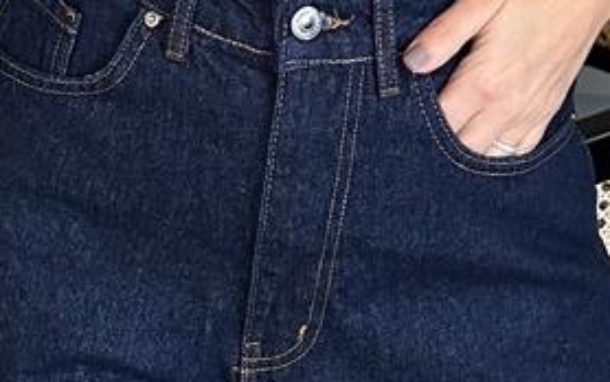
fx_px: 1946
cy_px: -544
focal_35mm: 117
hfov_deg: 17.8
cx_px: 294
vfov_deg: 9.8
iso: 250
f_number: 1.78
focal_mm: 6.86
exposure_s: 1/50
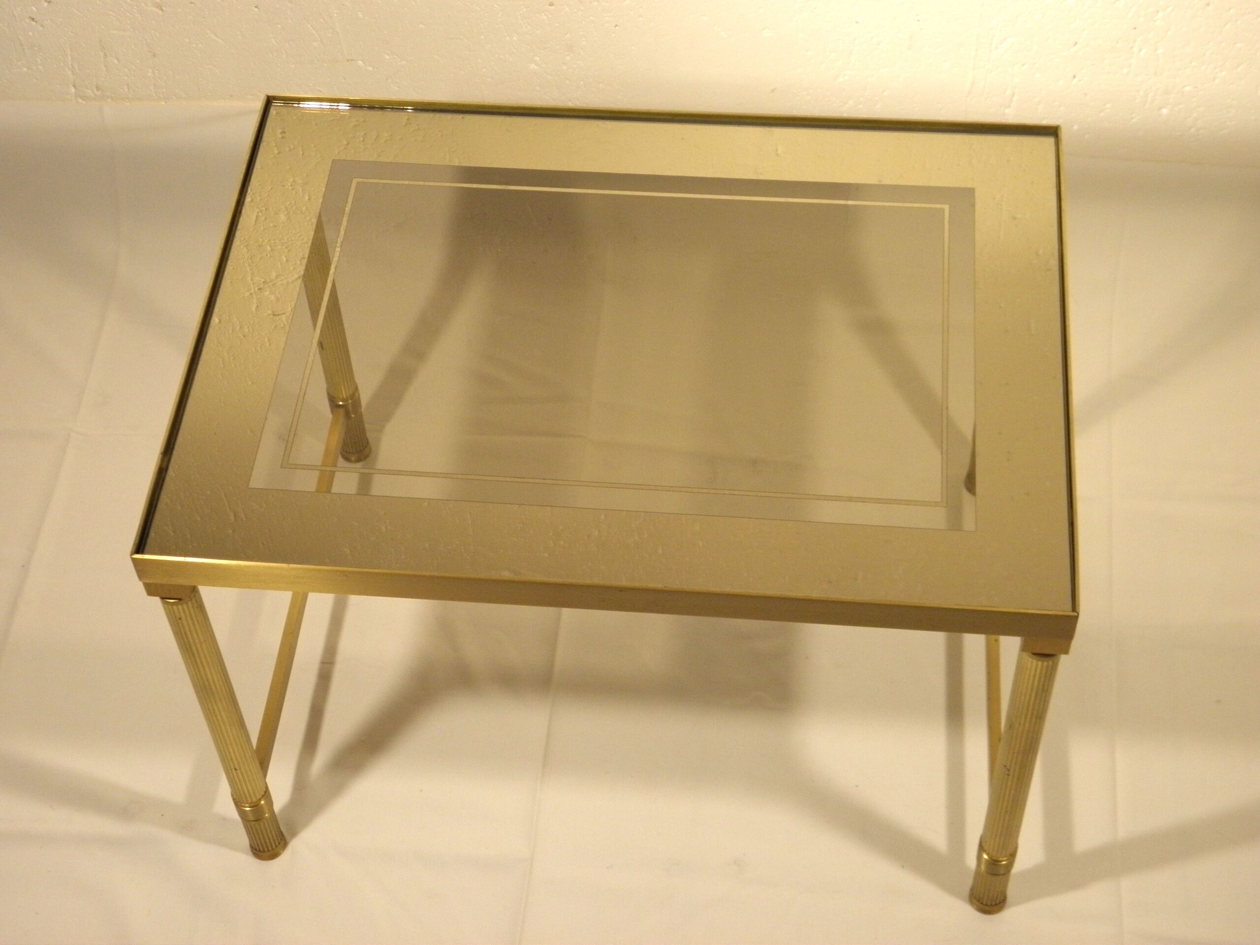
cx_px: 630
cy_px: 472
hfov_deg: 35.5
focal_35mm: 54
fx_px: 1966
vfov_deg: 27.0
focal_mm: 9.7
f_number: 4.1
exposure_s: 1/30
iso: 200
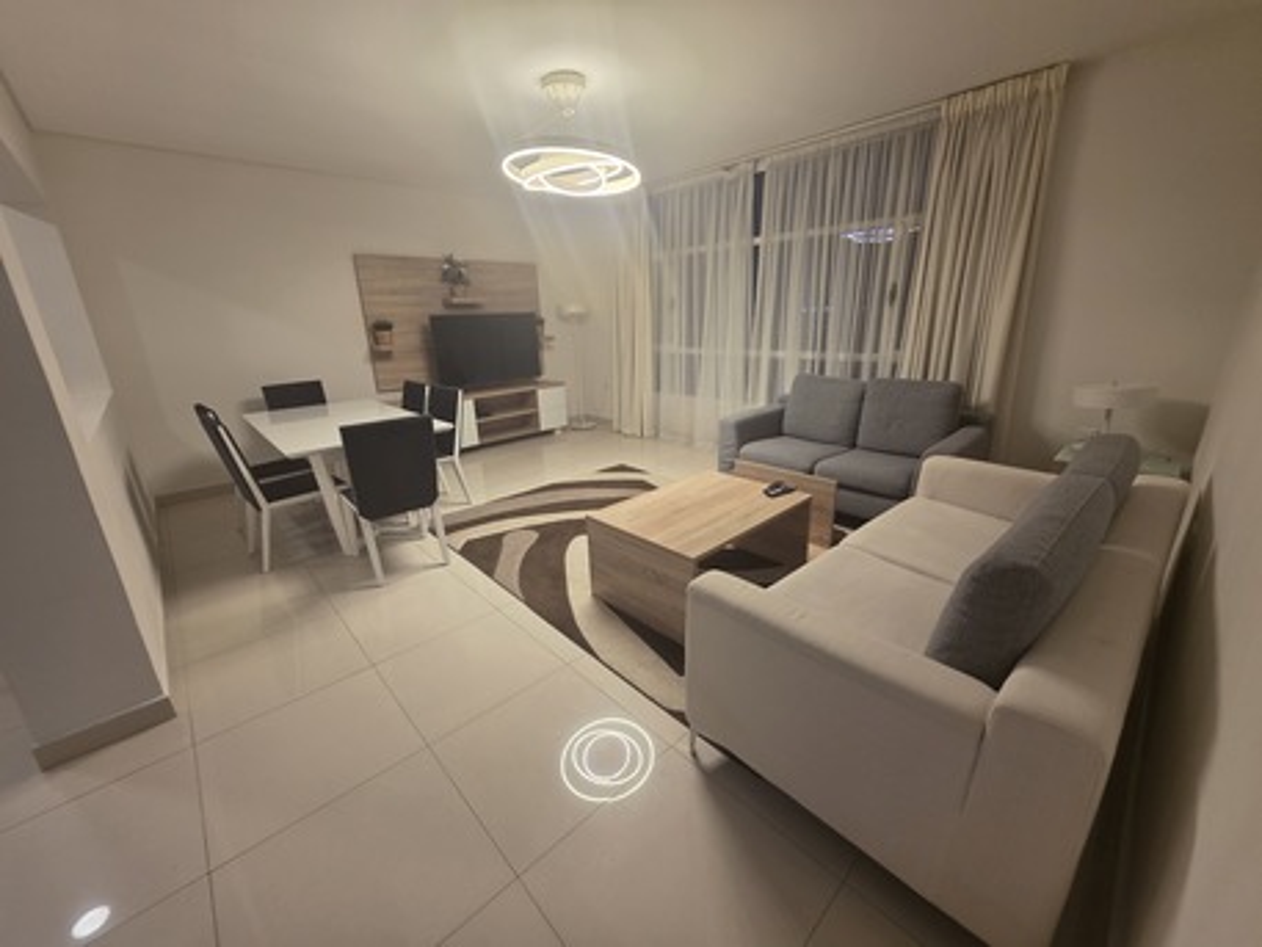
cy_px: 474
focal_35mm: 13
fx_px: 474
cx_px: 631
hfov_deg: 106.2
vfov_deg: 89.9
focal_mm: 2.2
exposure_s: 1/50
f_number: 1.9
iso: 160
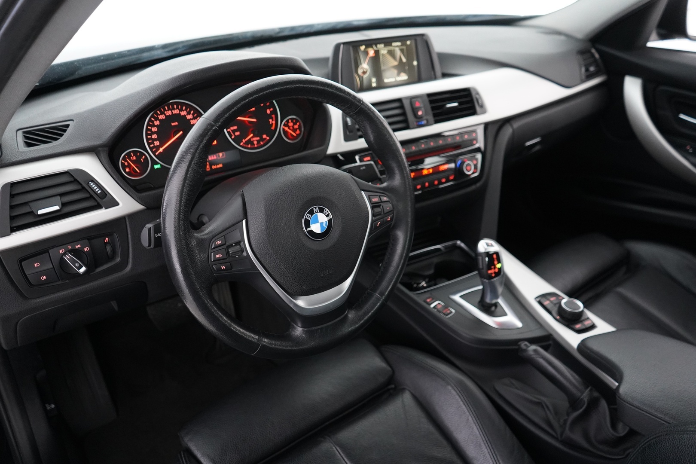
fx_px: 541
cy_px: 232
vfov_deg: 46.4
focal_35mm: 28
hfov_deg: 65.5
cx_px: 348
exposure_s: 1/50
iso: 5000
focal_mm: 28
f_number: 3.5
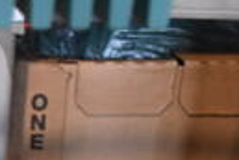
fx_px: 850
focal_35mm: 128
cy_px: 365
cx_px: -128
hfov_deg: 14.8
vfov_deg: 9.7
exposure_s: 1/125
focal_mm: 18
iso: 2500
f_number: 3.5
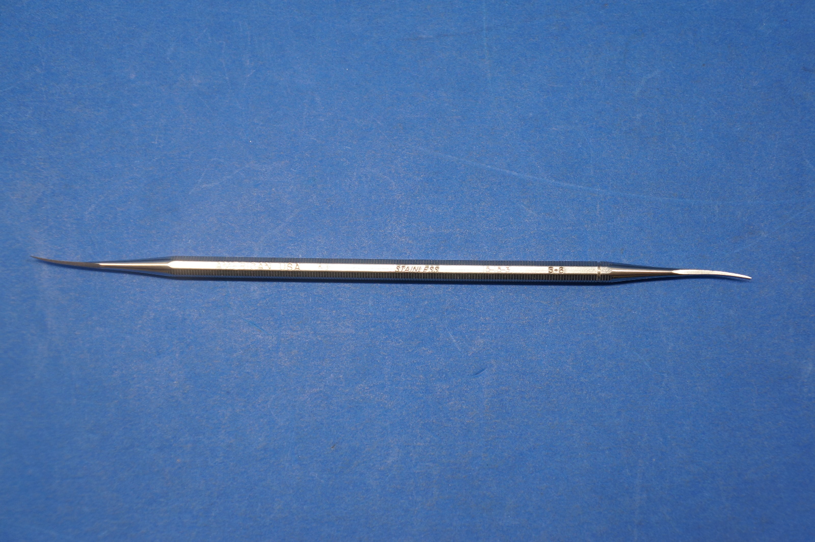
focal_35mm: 69
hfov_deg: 29.3
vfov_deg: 19.7
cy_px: 271
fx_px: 1560
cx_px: 408
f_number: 5.6
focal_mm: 46
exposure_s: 1/100
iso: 400
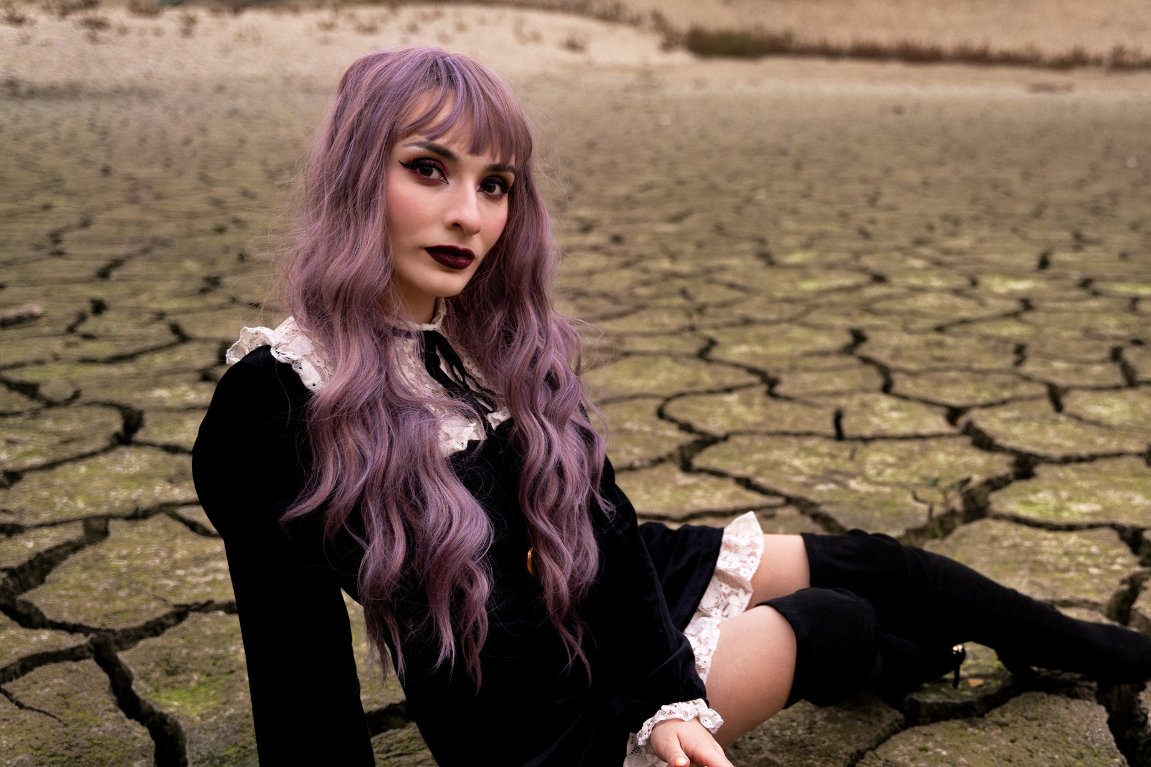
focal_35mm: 43
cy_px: 504
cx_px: 758
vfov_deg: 31.0
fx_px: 1375
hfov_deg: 44.8
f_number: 2.8
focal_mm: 31
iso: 1000
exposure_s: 1/320
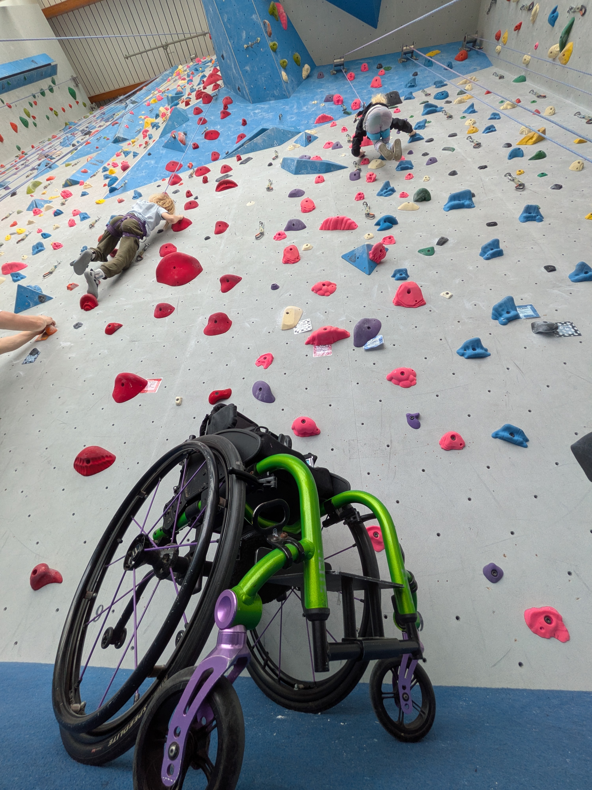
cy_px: 395
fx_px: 319
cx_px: 296
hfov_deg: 85.7
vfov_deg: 102.1
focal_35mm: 14
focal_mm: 1.83
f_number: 2.2
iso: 78
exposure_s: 1/120
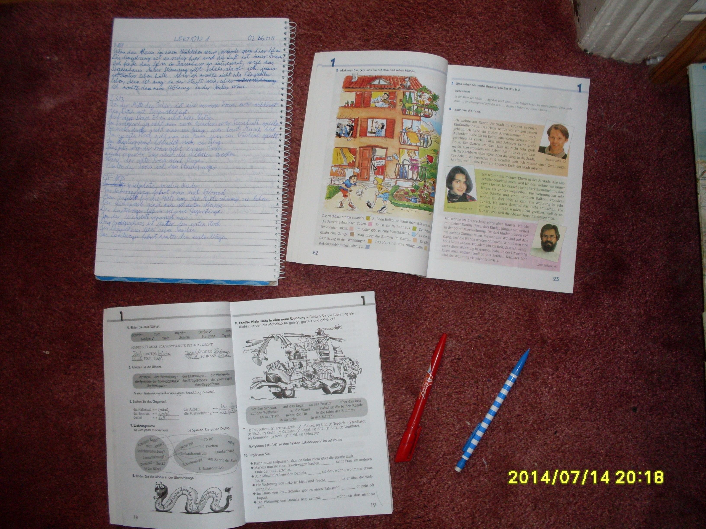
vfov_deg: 37.7
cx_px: 353
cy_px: 264
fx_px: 775
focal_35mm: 38
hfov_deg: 49.0
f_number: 2.8
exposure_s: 1/45
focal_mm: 6.3
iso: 100
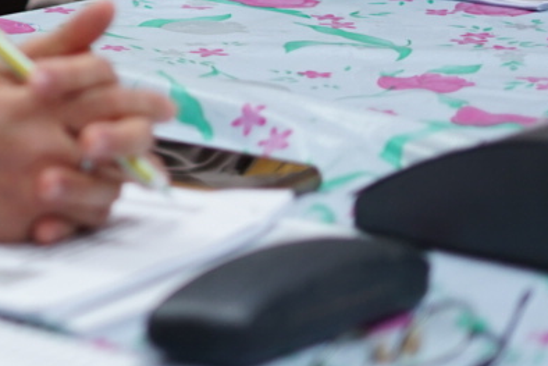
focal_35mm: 205
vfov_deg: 6.5
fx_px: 3122
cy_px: -327
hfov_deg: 9.6
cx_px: -377
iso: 400
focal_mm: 50
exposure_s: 1/125
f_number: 2.2
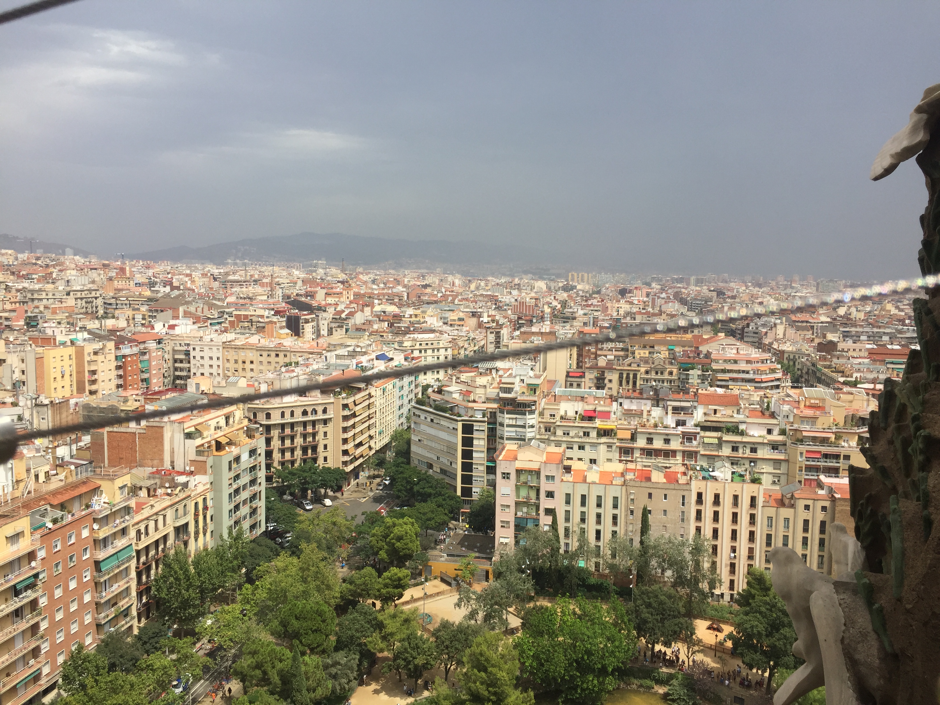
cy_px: 352
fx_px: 787
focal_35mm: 29
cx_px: 470
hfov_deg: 61.7
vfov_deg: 48.2
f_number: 2.2
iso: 32
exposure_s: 1/2639
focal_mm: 4.15
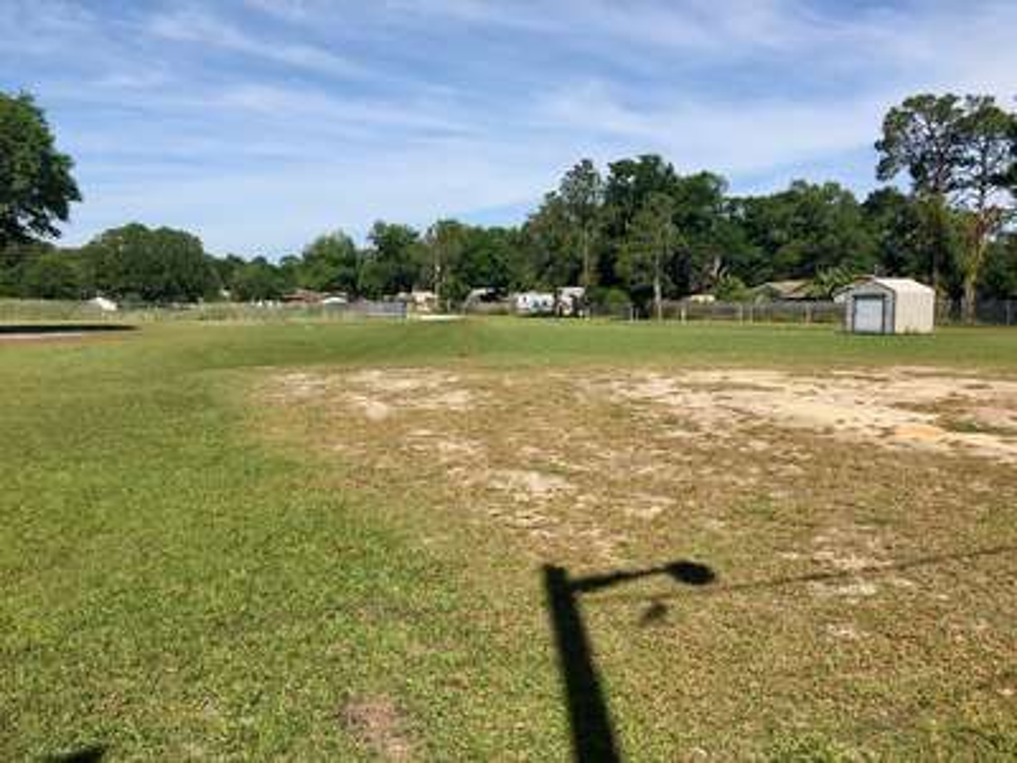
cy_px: 382
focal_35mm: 28
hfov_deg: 63.4
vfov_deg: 49.7
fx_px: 823
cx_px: 508
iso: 20
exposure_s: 1/2288
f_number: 1.8
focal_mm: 4
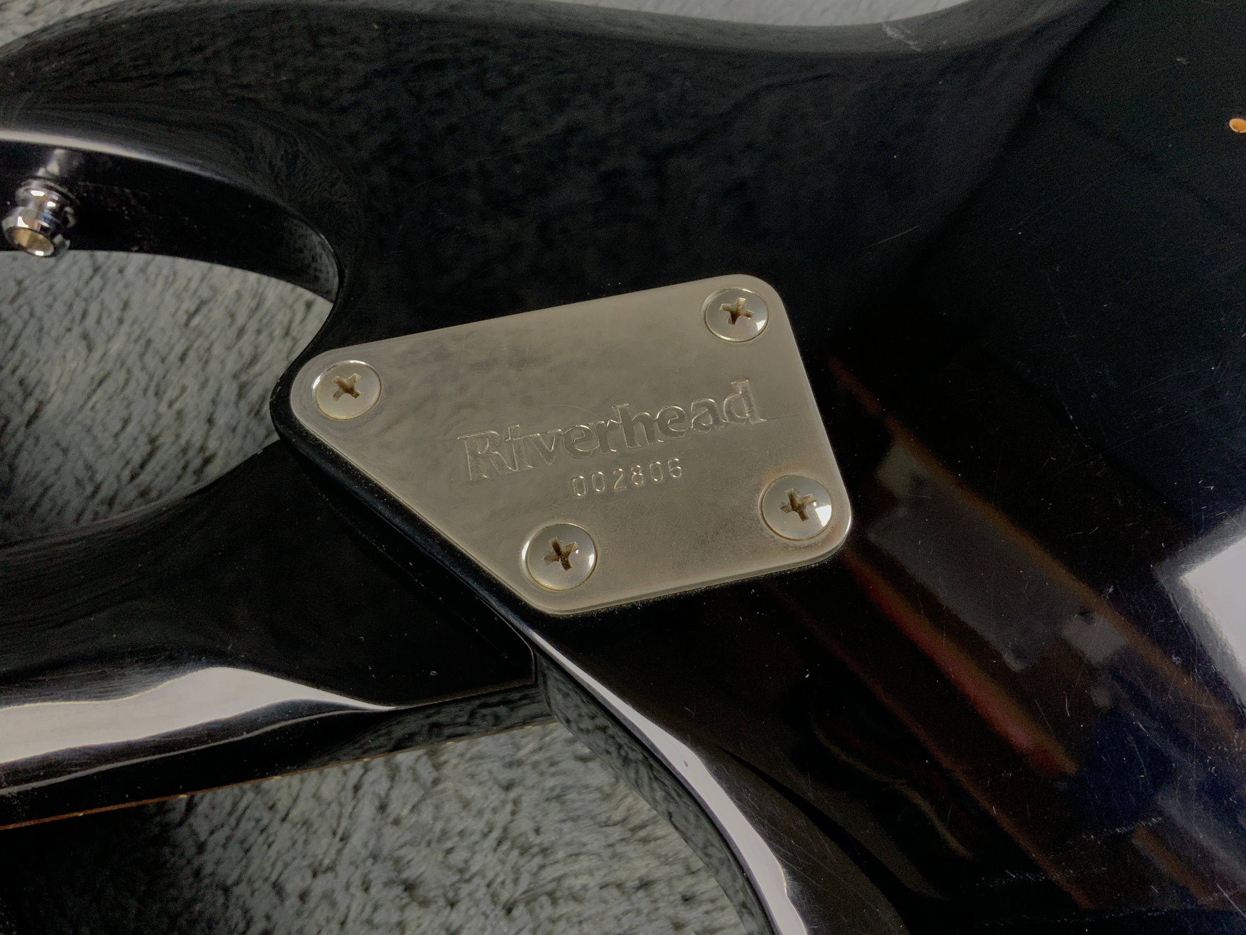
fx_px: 1044
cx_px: 623
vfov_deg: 48.2
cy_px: 468
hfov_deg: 61.7
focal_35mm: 29
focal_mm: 3
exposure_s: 1/60
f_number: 1.8
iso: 100
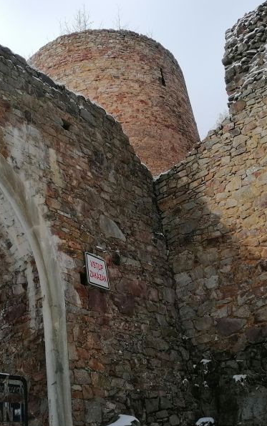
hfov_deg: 26.9
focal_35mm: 48
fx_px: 558
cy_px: 209
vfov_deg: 41.8
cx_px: 126
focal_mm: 4.75
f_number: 1.8
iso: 50
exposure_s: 1/1133
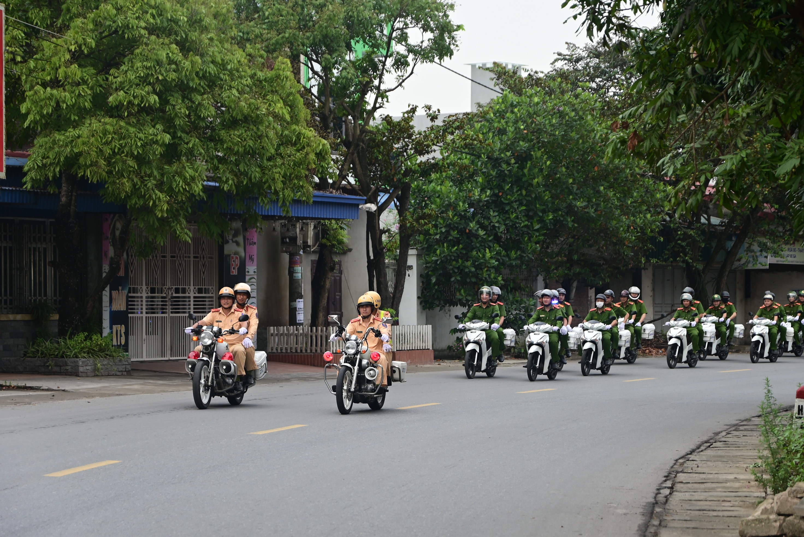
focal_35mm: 120
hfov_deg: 17.0
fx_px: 2682
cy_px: 268
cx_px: 402
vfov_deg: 11.4
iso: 100
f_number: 5.3
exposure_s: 1/200
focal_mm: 80
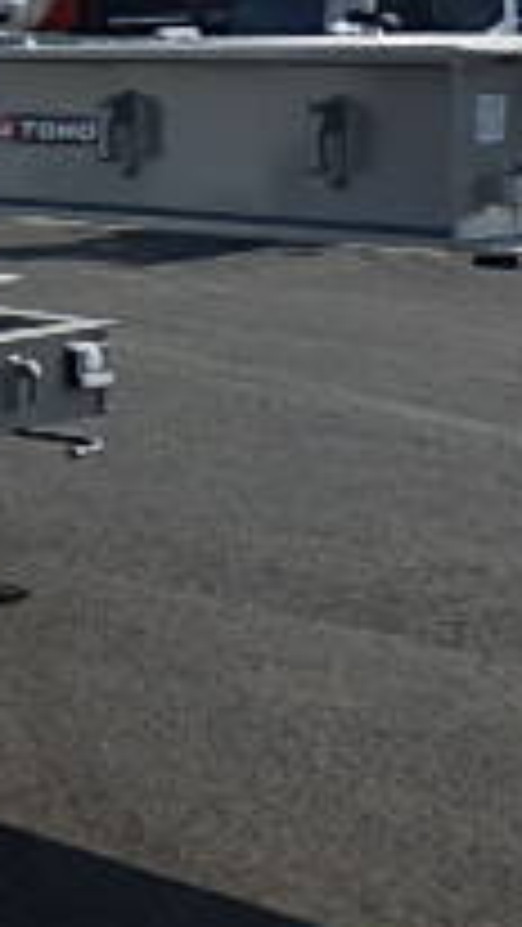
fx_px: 2336
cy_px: 94
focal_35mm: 95
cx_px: -432
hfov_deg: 11.7
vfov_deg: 21.9
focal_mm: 5
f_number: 4.2
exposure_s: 1/1250
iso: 125
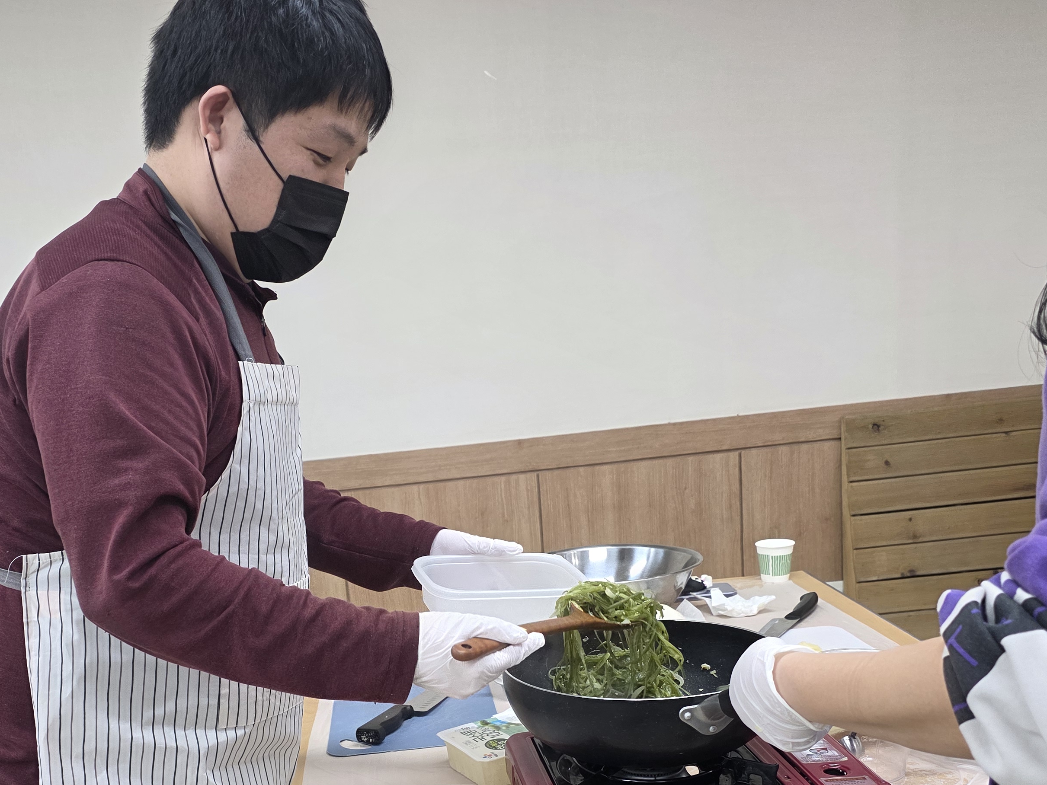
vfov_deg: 36.3
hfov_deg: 48.8
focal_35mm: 38
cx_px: 441
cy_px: 641
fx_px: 1149
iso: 200
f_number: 1.7
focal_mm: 6.3
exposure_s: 1/120
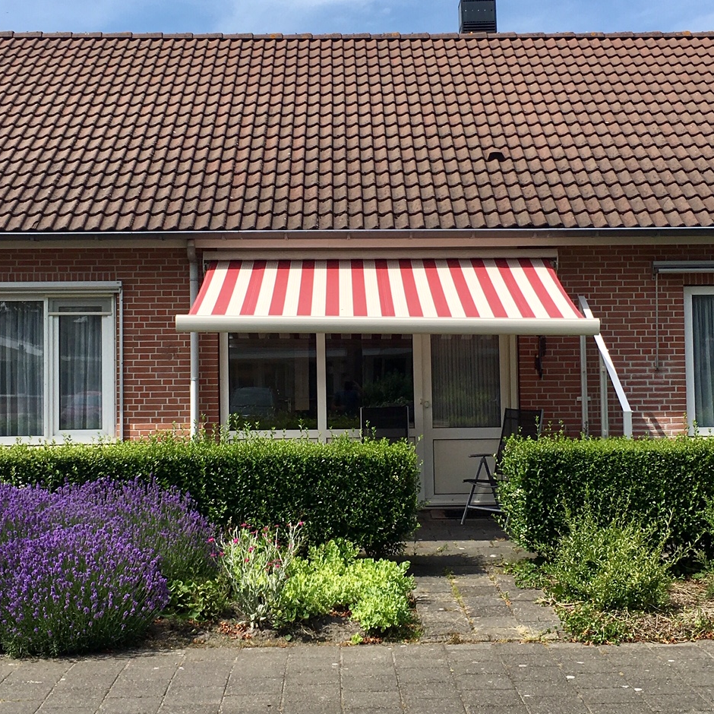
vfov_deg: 31.1
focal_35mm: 55
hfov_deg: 31.1
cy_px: 325
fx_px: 1283
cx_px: 390
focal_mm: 4.15
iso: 25
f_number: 2.2
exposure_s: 1/1672
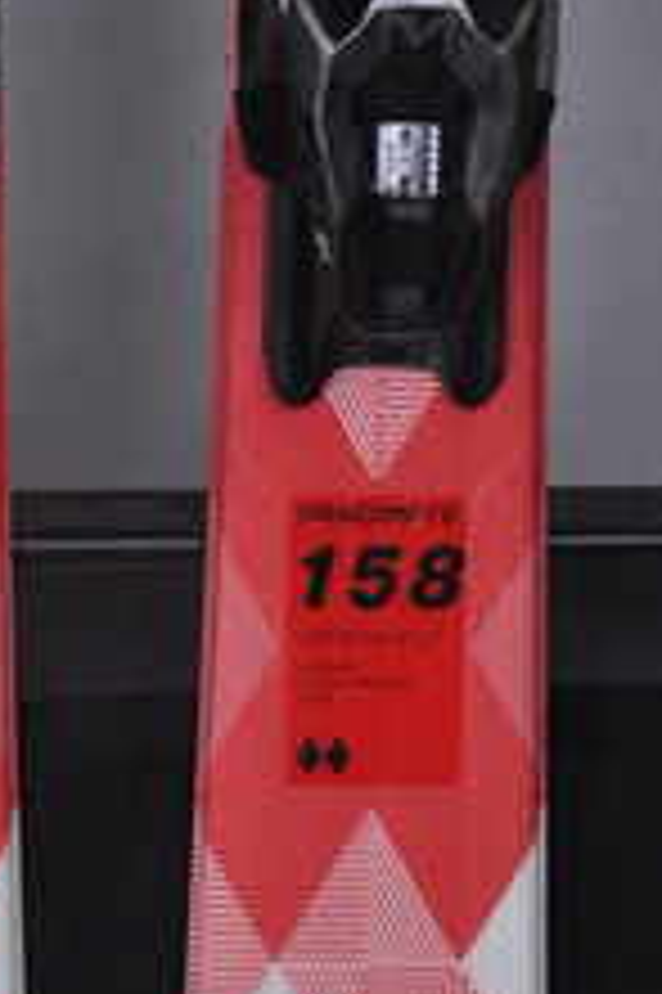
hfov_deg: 5.3
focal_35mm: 260
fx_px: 7183
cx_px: 106
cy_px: 886
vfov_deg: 7.9
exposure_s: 1/125
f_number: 9.5
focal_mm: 85
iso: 3200
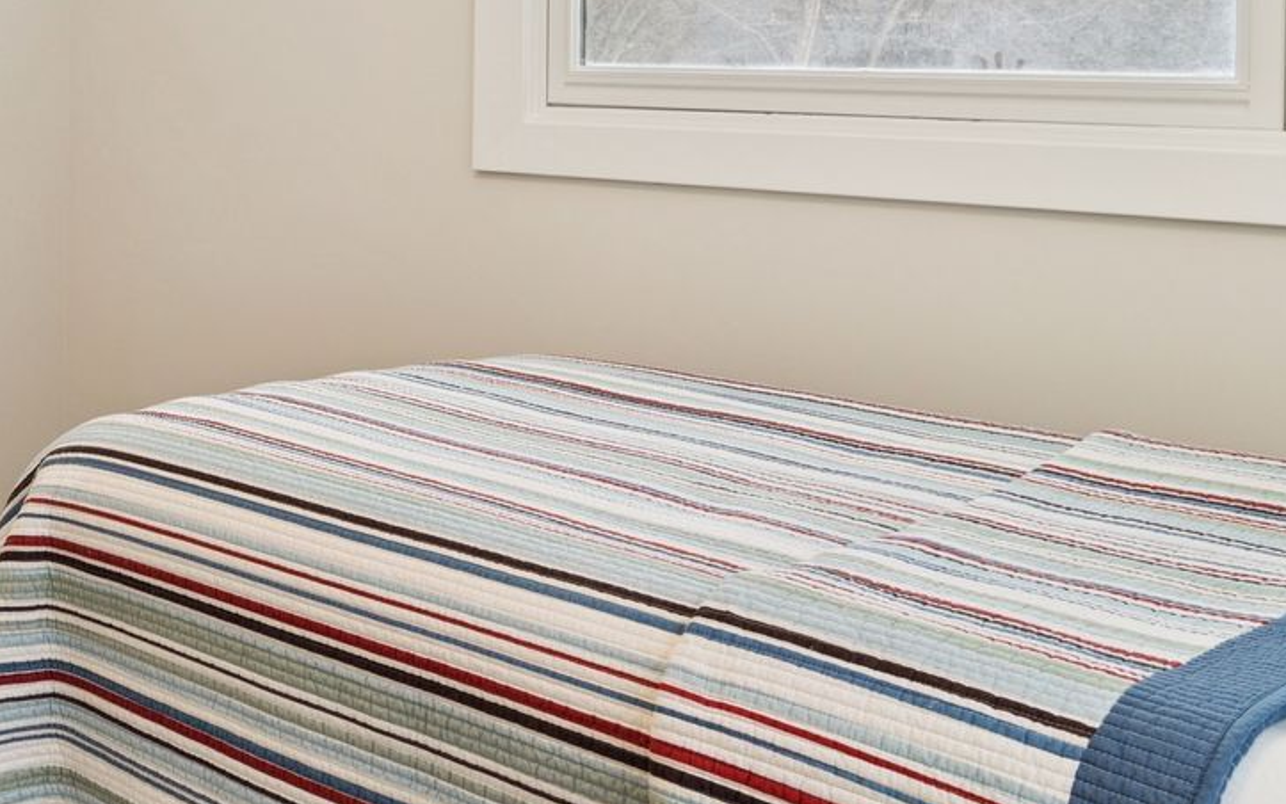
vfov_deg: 26.8
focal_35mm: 46
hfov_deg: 34.4
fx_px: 1612
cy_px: 52
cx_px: -272
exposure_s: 1/125
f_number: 8
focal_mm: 17
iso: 400
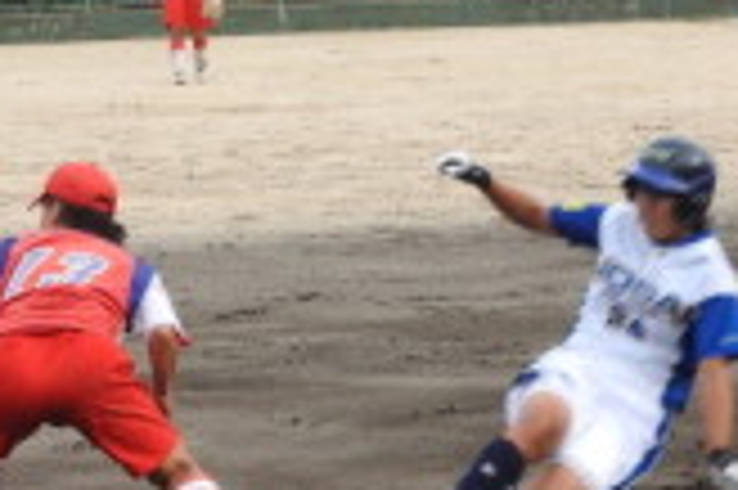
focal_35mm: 323
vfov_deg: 4.2
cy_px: 378
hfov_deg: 6.4
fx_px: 6615
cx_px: 40
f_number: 4.5
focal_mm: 15.2
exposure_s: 1/160
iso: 100
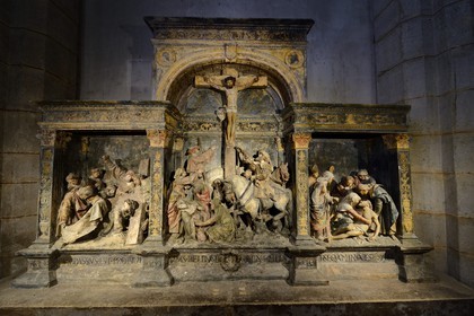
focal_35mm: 14
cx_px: 237
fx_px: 184
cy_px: 158
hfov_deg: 104.3
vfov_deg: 81.2
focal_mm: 14
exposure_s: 1/15
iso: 800
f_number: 6.3
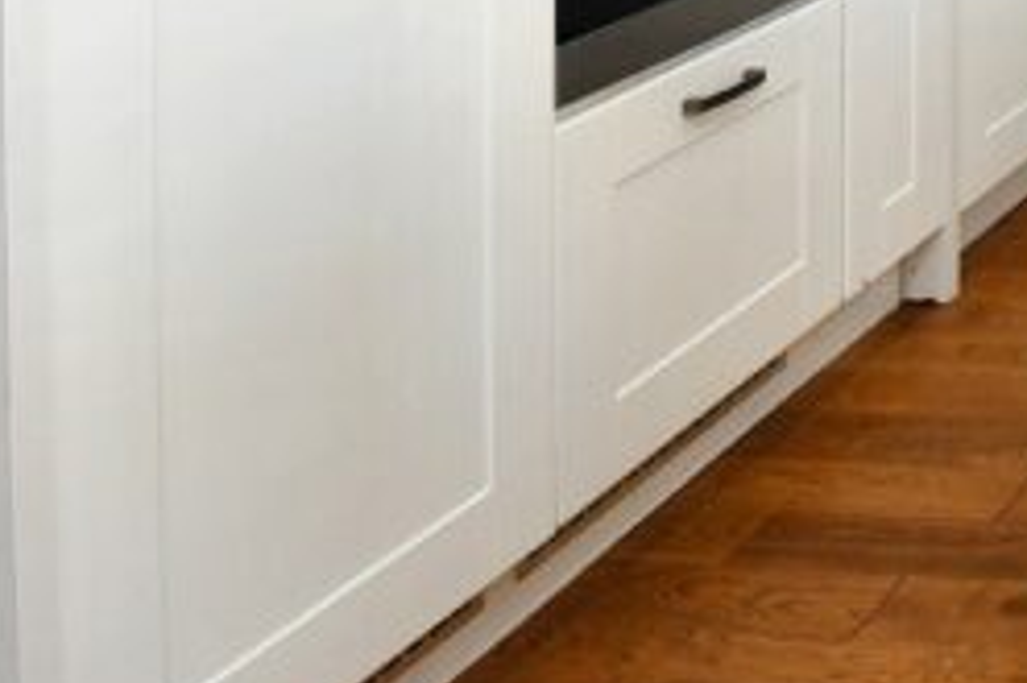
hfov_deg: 23.3
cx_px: 1681
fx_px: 1767
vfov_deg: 18.0
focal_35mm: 62
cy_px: -497
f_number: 4.5
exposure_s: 1/40
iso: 560
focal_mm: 10
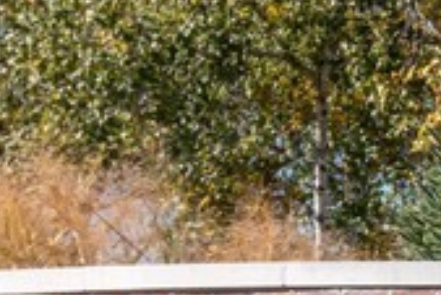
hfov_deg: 10.0
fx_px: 2158
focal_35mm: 176
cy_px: 444
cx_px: 1096
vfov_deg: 7.7
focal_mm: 22
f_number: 8
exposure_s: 1/1000
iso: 250
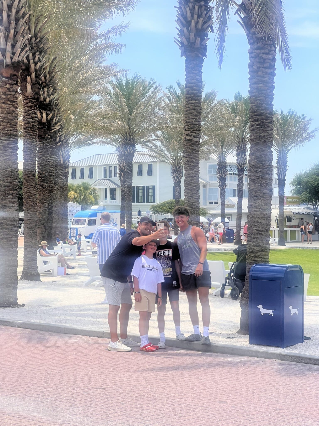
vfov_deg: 25.3
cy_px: 213
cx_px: 160
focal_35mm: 77
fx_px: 946
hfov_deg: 19.1
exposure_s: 1/447
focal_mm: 9
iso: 32
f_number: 2.8
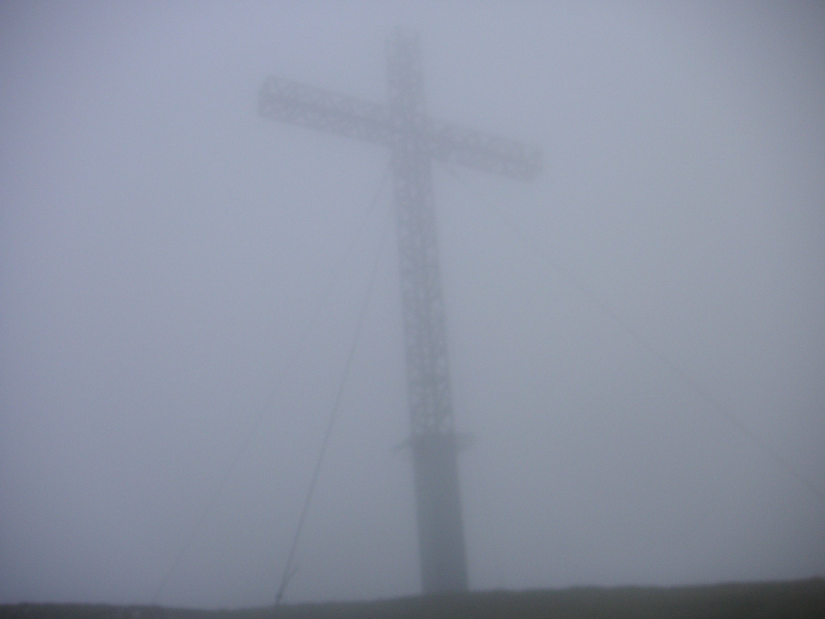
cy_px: 310
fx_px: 882
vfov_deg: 38.7
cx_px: 412
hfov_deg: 50.1
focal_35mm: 37
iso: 50
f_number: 2.8
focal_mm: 6.1
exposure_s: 1/350
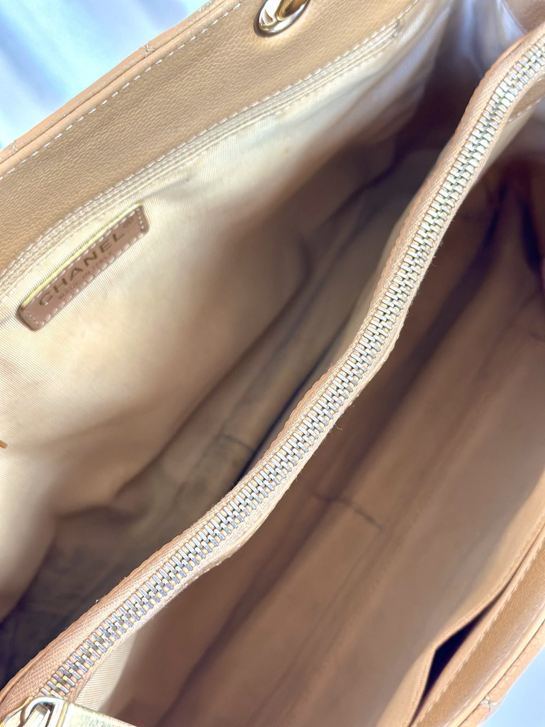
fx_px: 1008
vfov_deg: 39.7
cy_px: 364
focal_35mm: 48
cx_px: 272
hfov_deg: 30.3
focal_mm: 6.86
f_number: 1.78
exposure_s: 1/50
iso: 250
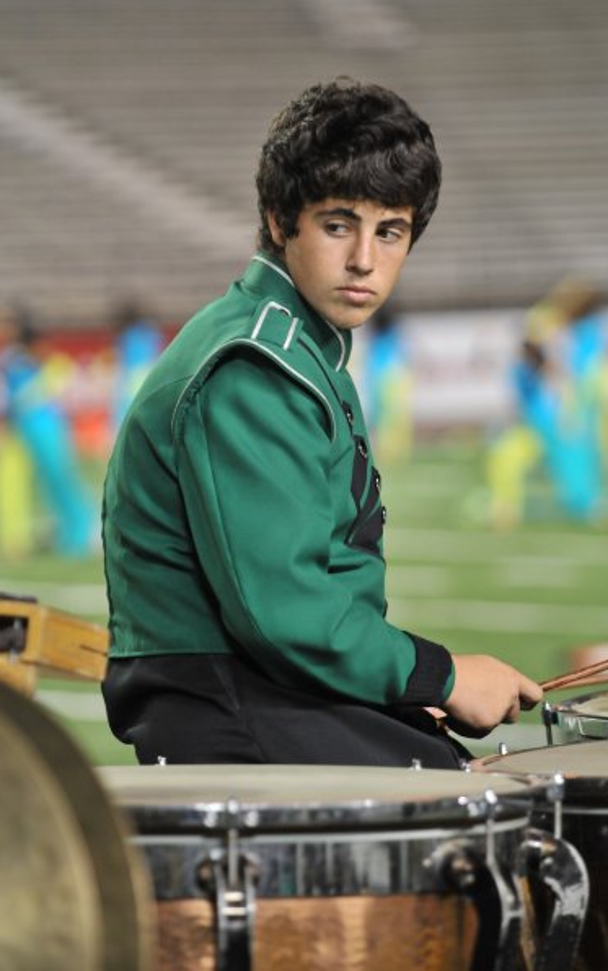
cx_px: 314
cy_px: 486
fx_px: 5496
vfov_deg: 10.1
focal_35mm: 208
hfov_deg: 6.3
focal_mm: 135
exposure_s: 1/160
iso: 800
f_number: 2.8
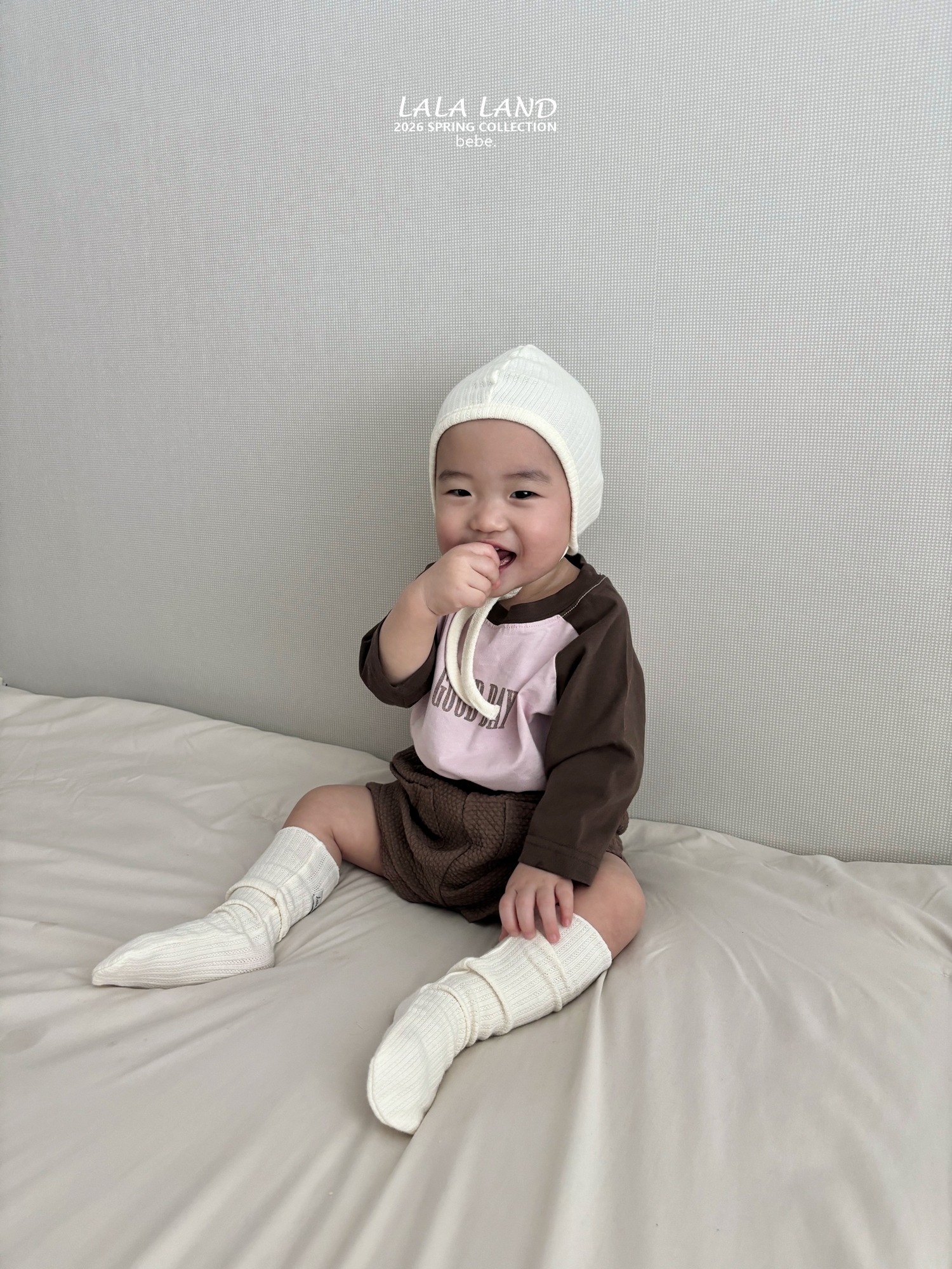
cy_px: 634
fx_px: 953
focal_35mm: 26
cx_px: 476
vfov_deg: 67.3
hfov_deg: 53.1
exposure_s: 1/60
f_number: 1.6
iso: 160
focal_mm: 5.96
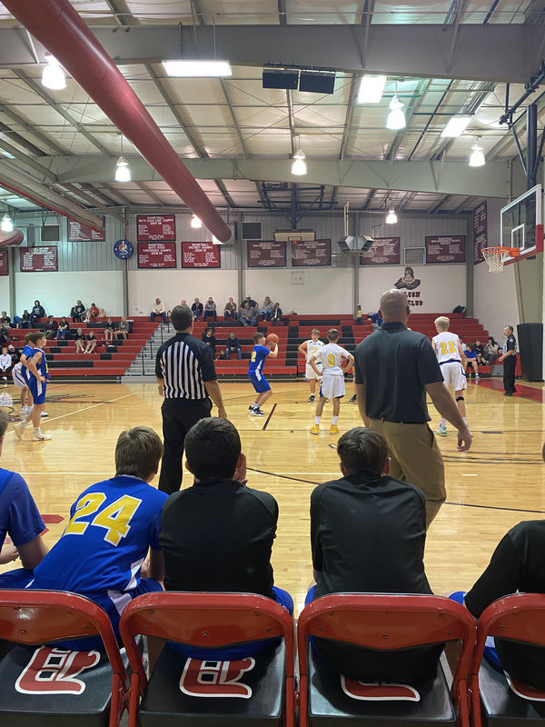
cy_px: 364
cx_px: 272
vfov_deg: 67.3
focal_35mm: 26
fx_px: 546
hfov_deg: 53.1
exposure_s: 1/60
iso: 125
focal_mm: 4.25
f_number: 1.8
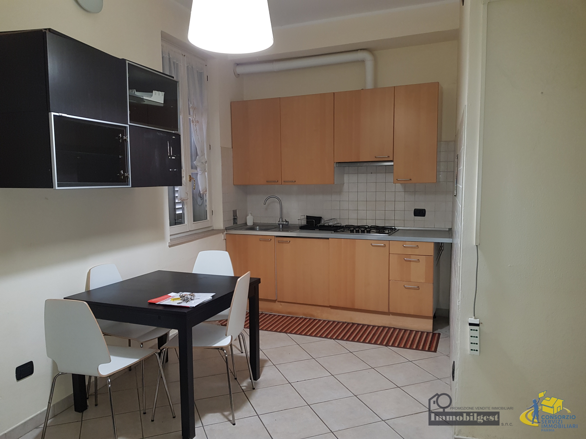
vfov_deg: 53.1
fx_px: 440
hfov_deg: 67.3
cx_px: 293
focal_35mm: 26
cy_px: 220
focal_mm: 4.2
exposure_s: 1/25
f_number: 1.7
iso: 125
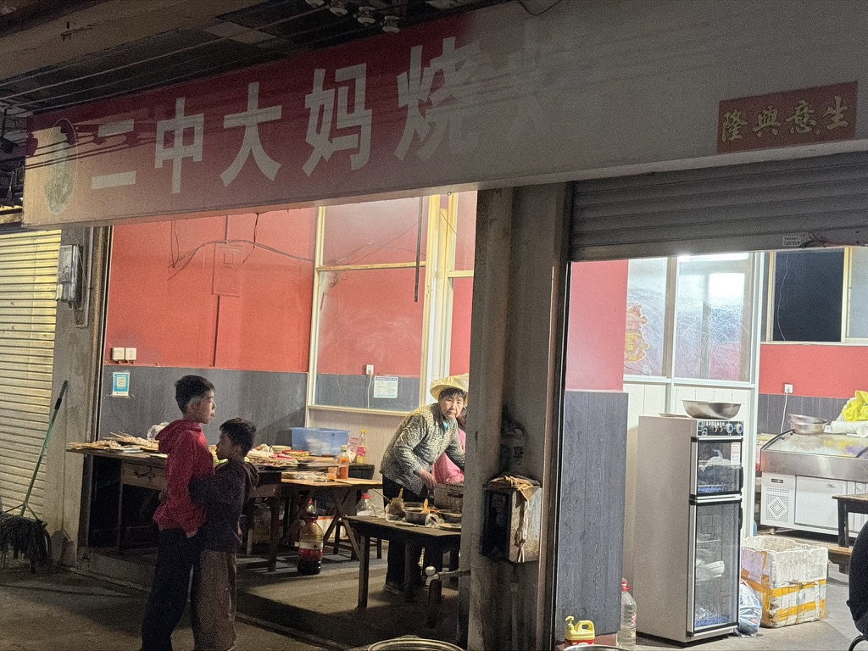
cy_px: 326
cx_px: 434
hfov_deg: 39.7
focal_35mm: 48
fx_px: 1204
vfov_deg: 30.3
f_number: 1.78
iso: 640
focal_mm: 6.76
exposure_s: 1/25
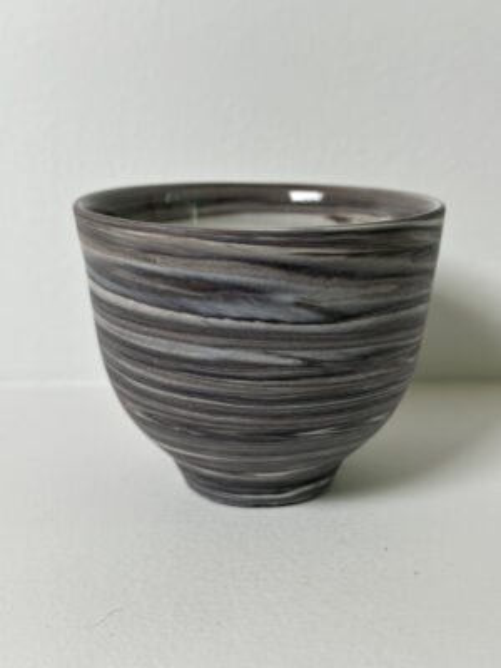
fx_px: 926
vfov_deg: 39.7
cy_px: 334
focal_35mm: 48
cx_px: 250
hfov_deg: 30.3
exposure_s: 1/123
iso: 80
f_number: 1.78
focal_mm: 6.86
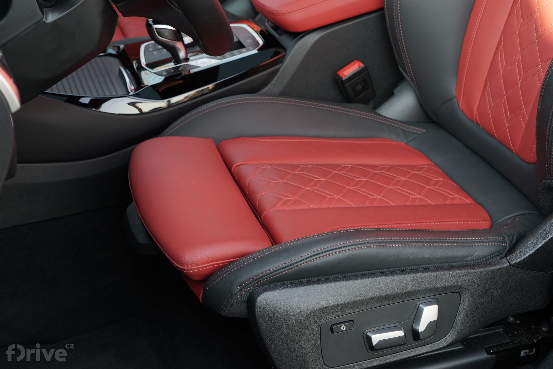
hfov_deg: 35.1
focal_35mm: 57
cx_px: 276
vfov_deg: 23.8
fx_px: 876
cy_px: 184
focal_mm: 57
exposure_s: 1/200
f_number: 8
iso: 1600
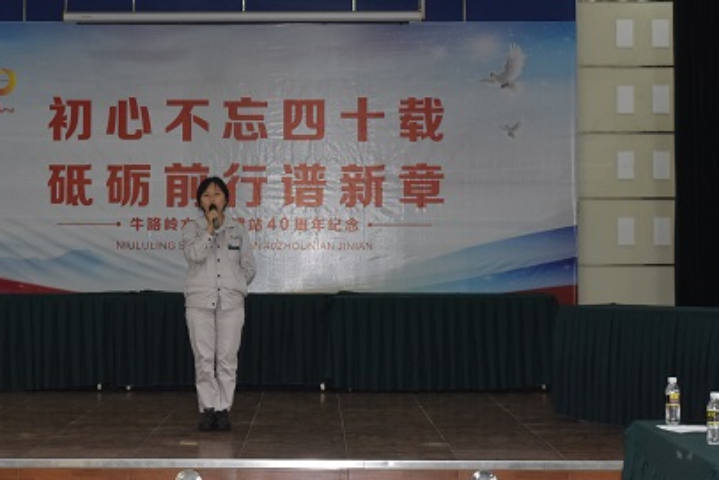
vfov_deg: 13.7
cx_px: 257
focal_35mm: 100
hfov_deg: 20.4
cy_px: 128
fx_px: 1993
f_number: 5.3
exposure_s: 1/80
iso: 1250
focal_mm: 45
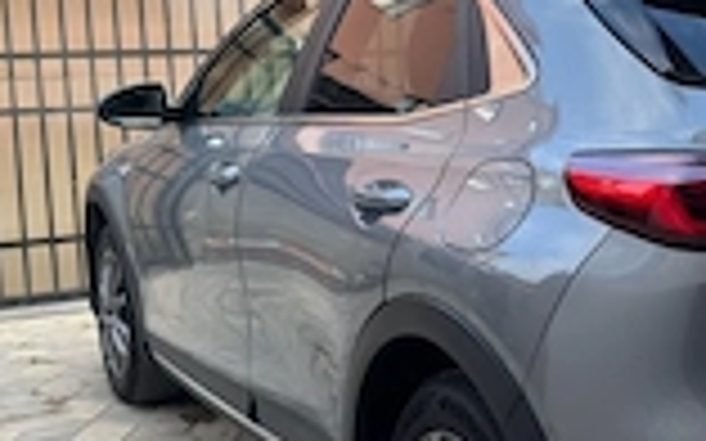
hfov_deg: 30.0
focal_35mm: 65
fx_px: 1250
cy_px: 207
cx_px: 652
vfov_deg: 20.0
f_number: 1.78
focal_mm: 6.76
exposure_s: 1/1669
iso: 80
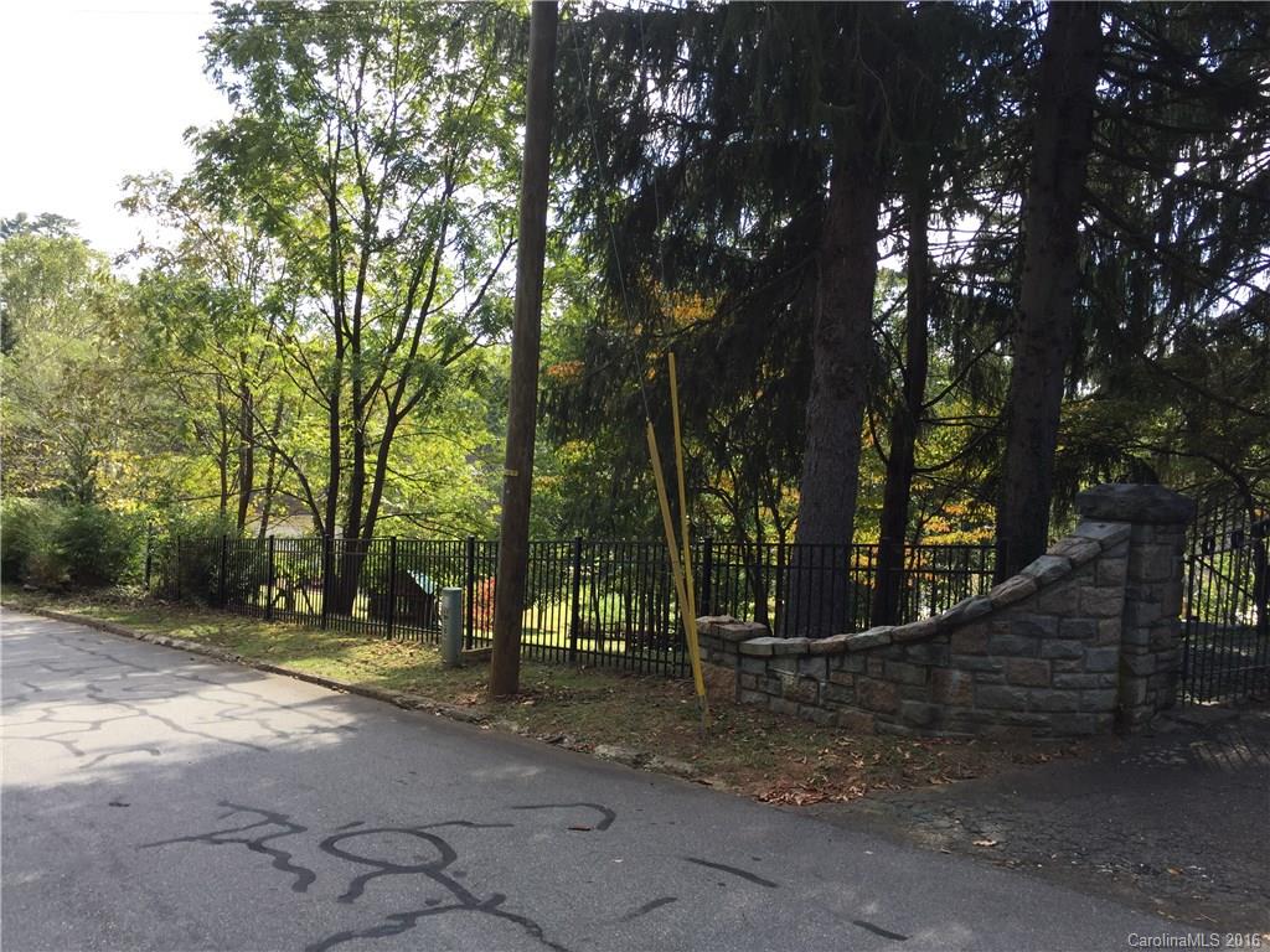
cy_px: 476
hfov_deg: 61.7
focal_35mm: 29
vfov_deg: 48.2
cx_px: 635
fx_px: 1064
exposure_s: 1/286
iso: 32
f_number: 2.2
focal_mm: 4.15
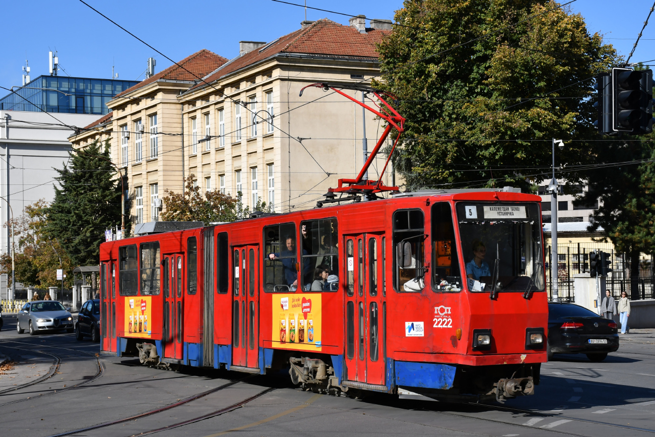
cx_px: 328
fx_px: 1146
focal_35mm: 63
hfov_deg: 31.9
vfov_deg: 21.6
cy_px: 218
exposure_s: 1/833
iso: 200
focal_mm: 42
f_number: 8
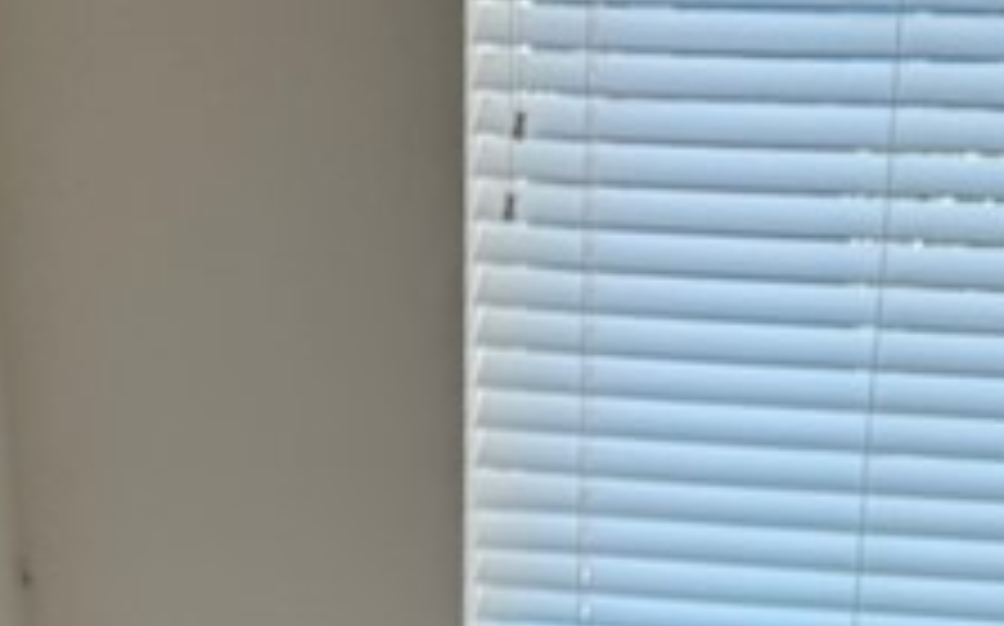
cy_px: 1585
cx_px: 167
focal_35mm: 117
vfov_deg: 9.7
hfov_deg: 17.7
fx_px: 3199
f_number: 1.78
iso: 64
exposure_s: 1/120
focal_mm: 6.76
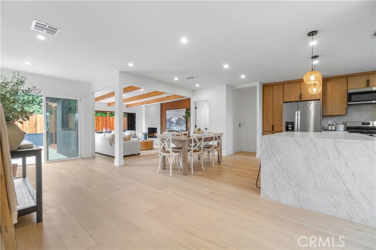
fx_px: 157
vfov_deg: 77.3
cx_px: 188
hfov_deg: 100.4
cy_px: 125
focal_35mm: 15
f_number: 7.1
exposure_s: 1/15
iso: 320
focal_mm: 10
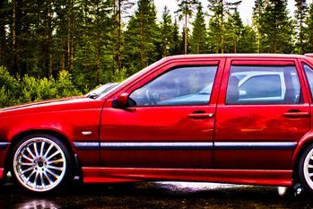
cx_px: 218
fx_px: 574
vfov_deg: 20.6
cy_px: 104
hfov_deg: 30.2
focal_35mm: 66
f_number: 4.5
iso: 100
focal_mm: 24
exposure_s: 1/40
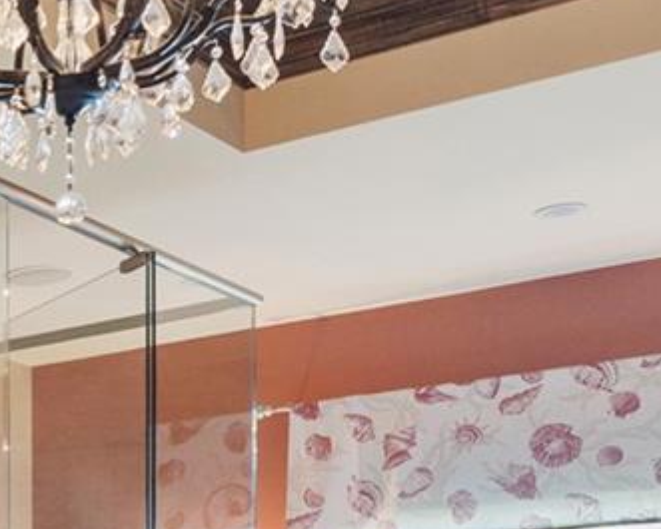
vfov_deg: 15.8
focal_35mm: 90
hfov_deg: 16.6
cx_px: -615
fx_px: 1771
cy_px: 768
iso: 250
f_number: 8
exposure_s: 2
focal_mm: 15.6
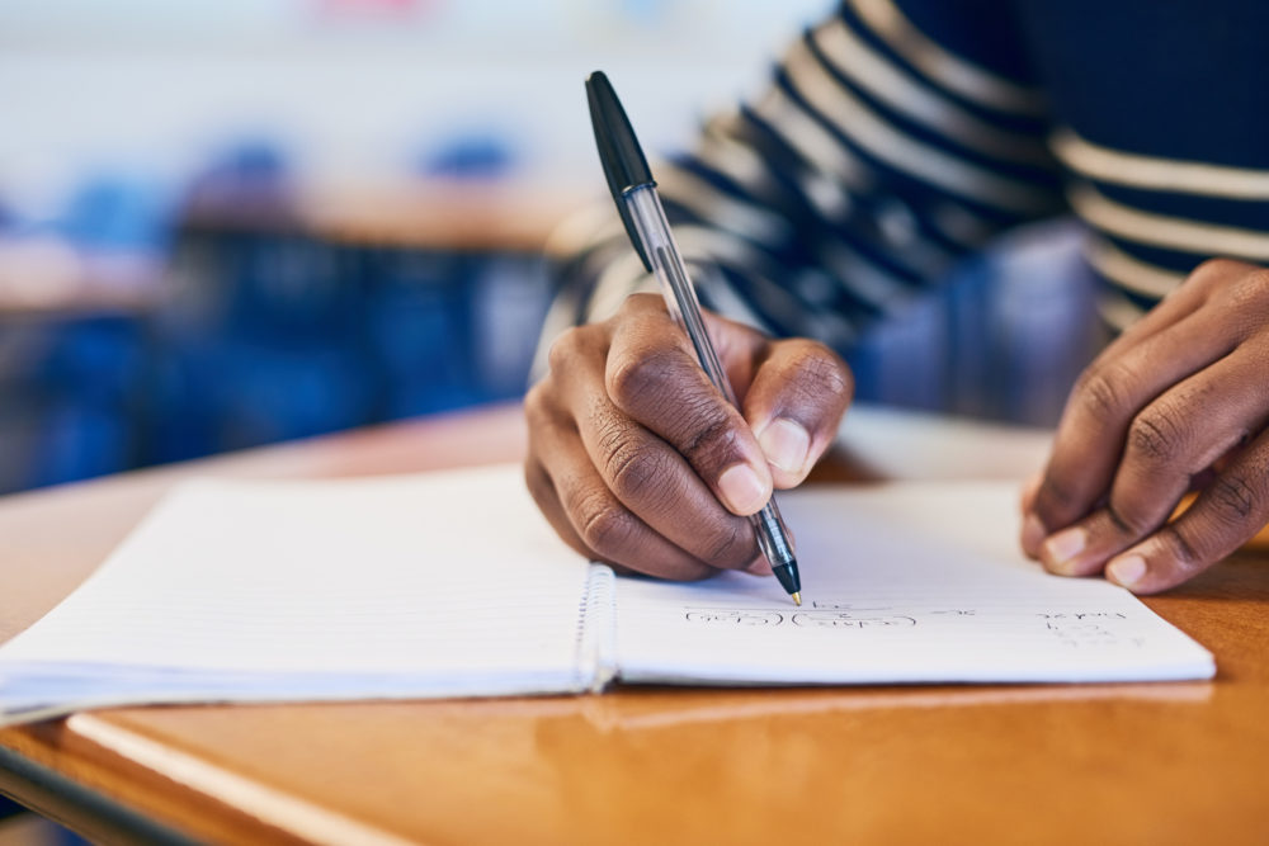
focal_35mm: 50
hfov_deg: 39.6
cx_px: 634
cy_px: 423
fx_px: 1763
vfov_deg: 27.0
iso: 250
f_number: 2
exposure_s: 1/160
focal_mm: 50
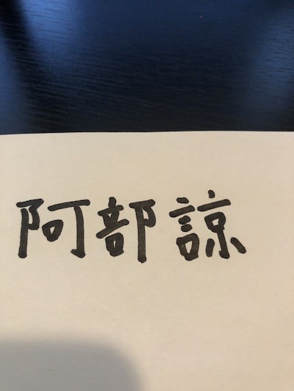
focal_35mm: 28
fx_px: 317
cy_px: 196
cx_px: 147
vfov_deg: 63.4
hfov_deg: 49.8
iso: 80
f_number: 1.8
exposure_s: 1/17
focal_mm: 4
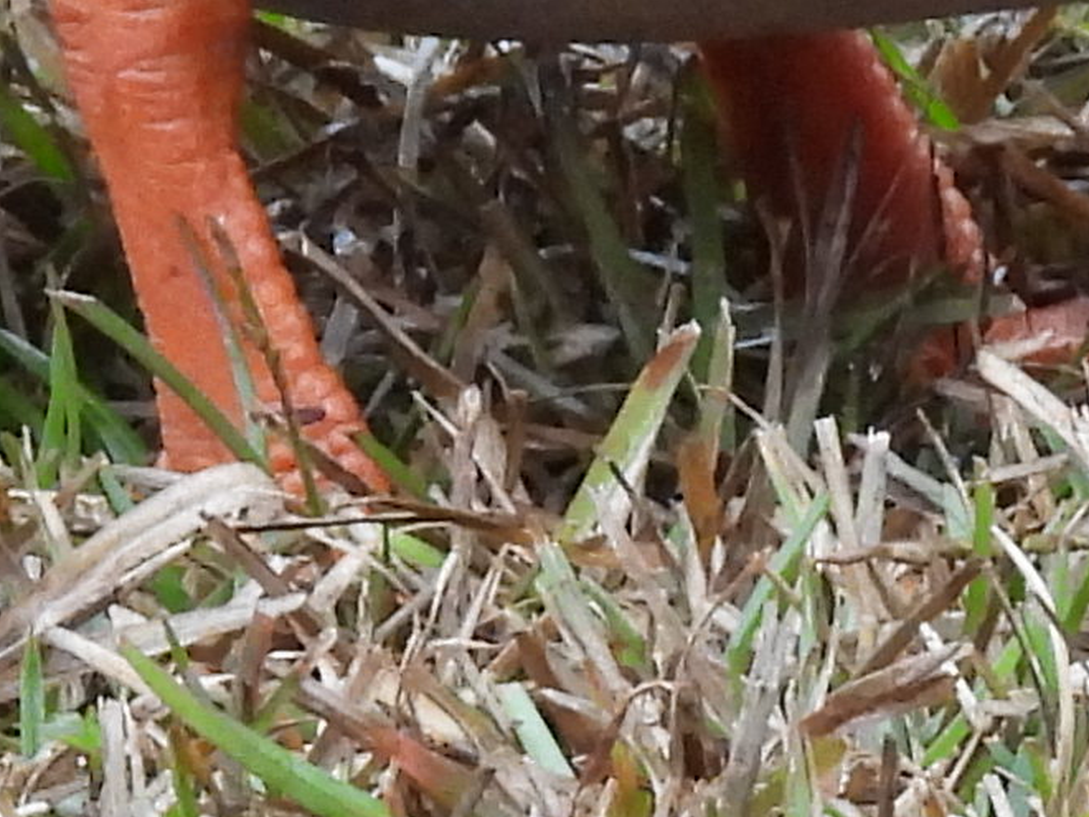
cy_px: -911
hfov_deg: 0.6
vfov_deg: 0.5
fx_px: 98846
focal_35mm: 3142
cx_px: 470
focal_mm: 80.3
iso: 500
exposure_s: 1/60
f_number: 5
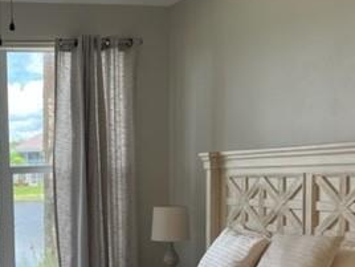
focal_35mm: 62
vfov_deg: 23.1
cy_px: 236
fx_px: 636
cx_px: -5
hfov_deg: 29.1
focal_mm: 5.7
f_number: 1.5
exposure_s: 1/267
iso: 50
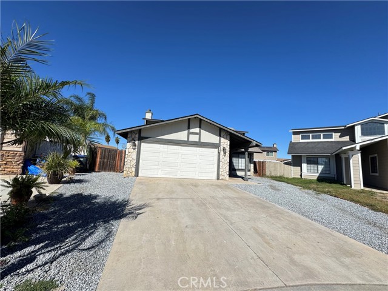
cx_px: 194
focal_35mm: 14
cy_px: 146
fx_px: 157
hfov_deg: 102.1
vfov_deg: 85.7
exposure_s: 1/1832
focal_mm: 2.22
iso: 50
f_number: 2.2
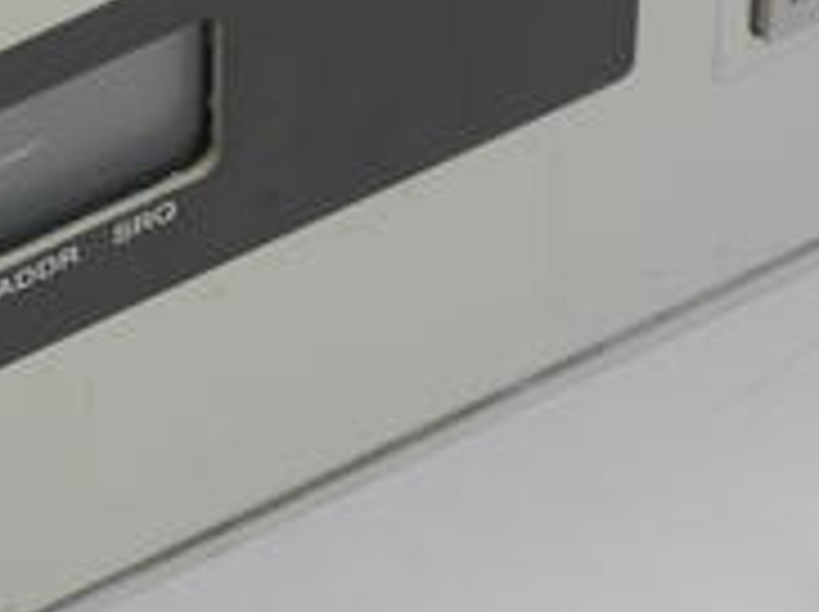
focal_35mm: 449
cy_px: 369
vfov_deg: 3.3
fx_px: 10609
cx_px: -45
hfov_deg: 4.4
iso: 400
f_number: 13
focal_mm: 102
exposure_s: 1/5
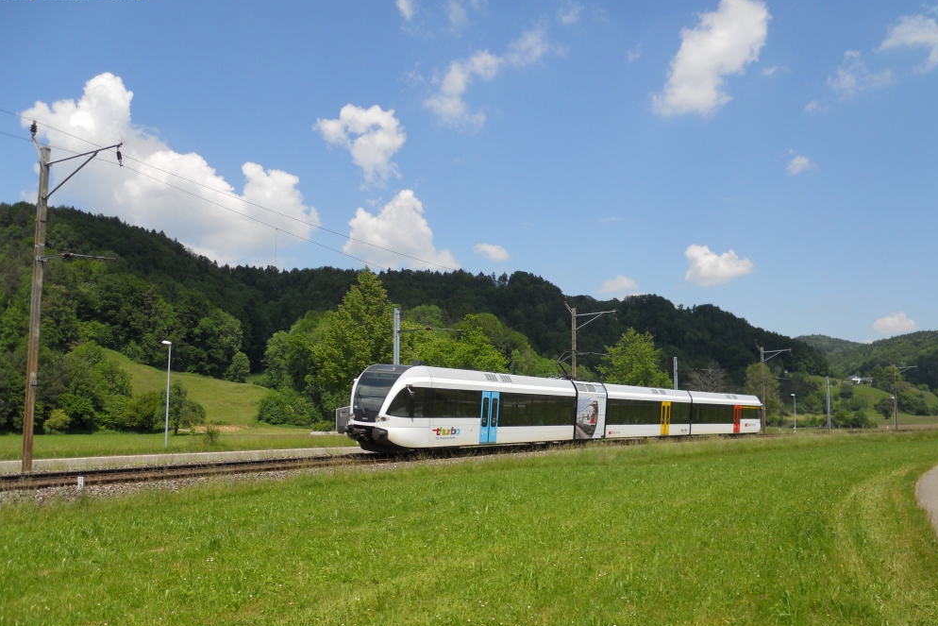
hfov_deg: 61.9
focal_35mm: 30
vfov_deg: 43.6
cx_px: 481
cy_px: 343
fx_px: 782
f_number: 5.4
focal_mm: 5
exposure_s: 1/320
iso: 80
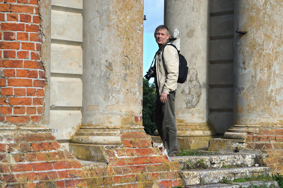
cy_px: 94
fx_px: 731
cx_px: 142
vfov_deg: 14.7
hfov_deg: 21.9
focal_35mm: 93
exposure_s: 1/2500
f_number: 7.1
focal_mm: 62
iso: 200
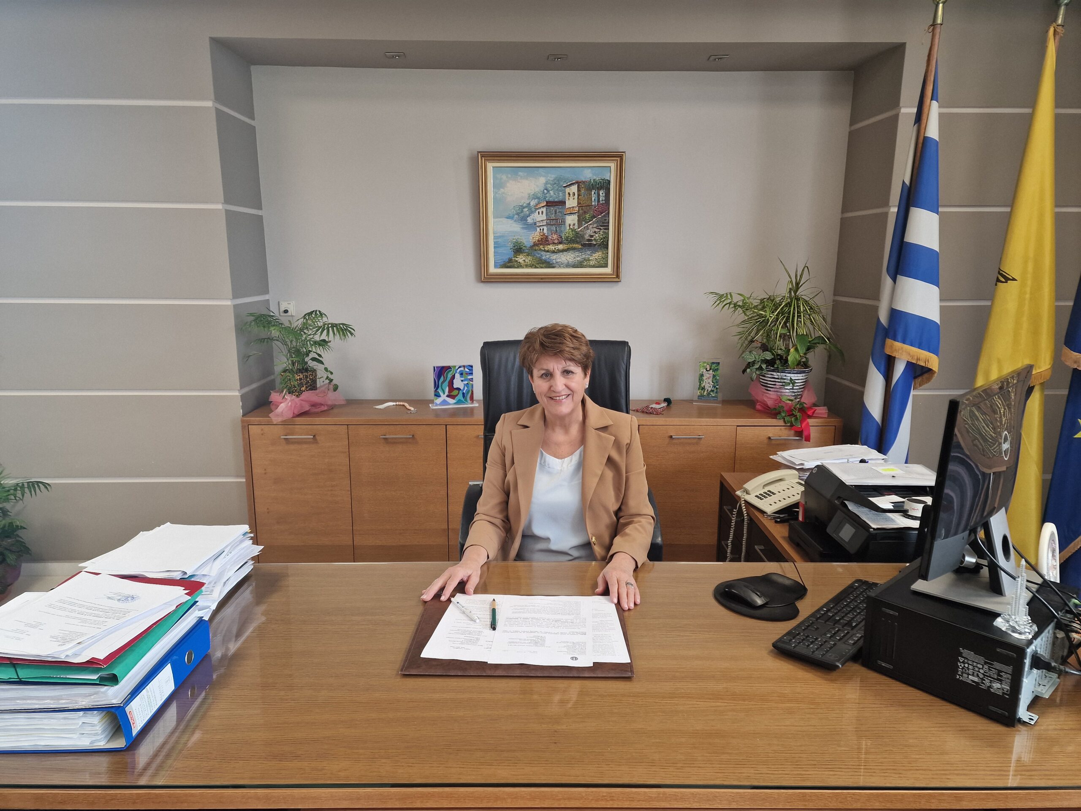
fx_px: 718
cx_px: 540
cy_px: 406
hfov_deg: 73.9
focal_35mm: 23
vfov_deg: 58.9
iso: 100
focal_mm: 6.4
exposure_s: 1/100
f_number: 1.8
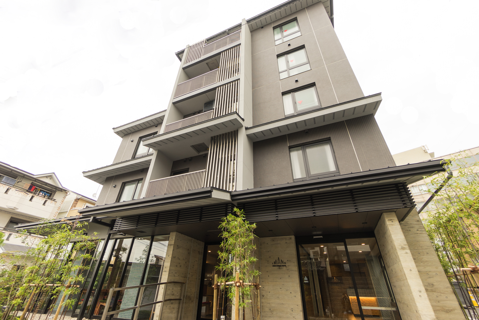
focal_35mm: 15
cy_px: 160
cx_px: 240
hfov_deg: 100.4
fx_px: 200
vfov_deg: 77.3
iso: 100
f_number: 4.5
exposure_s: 1/60
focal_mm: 10
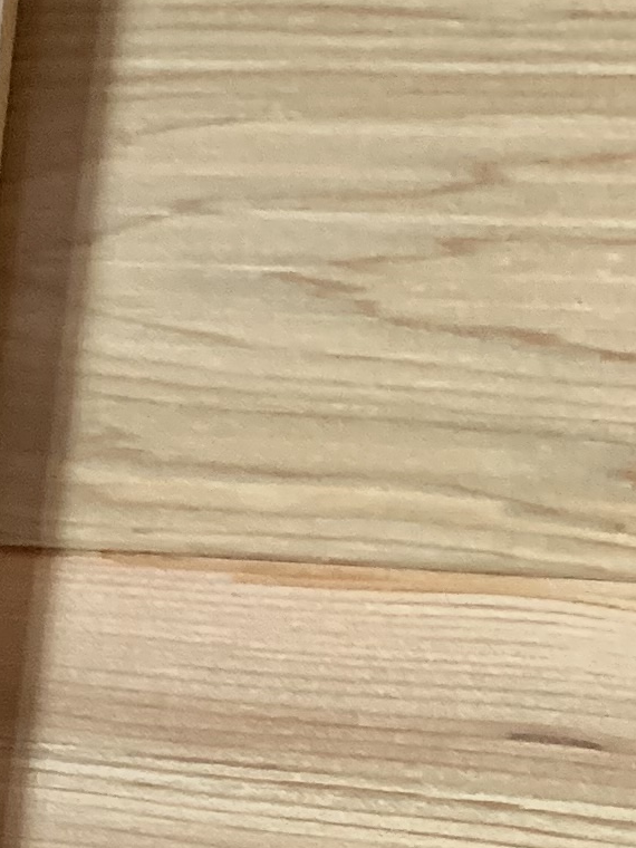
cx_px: -979
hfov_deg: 9.4
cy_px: 1289
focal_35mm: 138
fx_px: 3381
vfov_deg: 13.4
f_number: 1.8
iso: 400
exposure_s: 1/52
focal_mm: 4.25
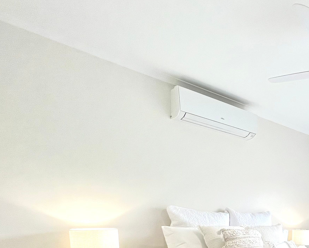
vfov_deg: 42.8
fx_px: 265
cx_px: 349
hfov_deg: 44.2
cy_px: 250
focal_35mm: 29
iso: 32
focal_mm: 1.57
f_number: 1.8
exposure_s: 1/103
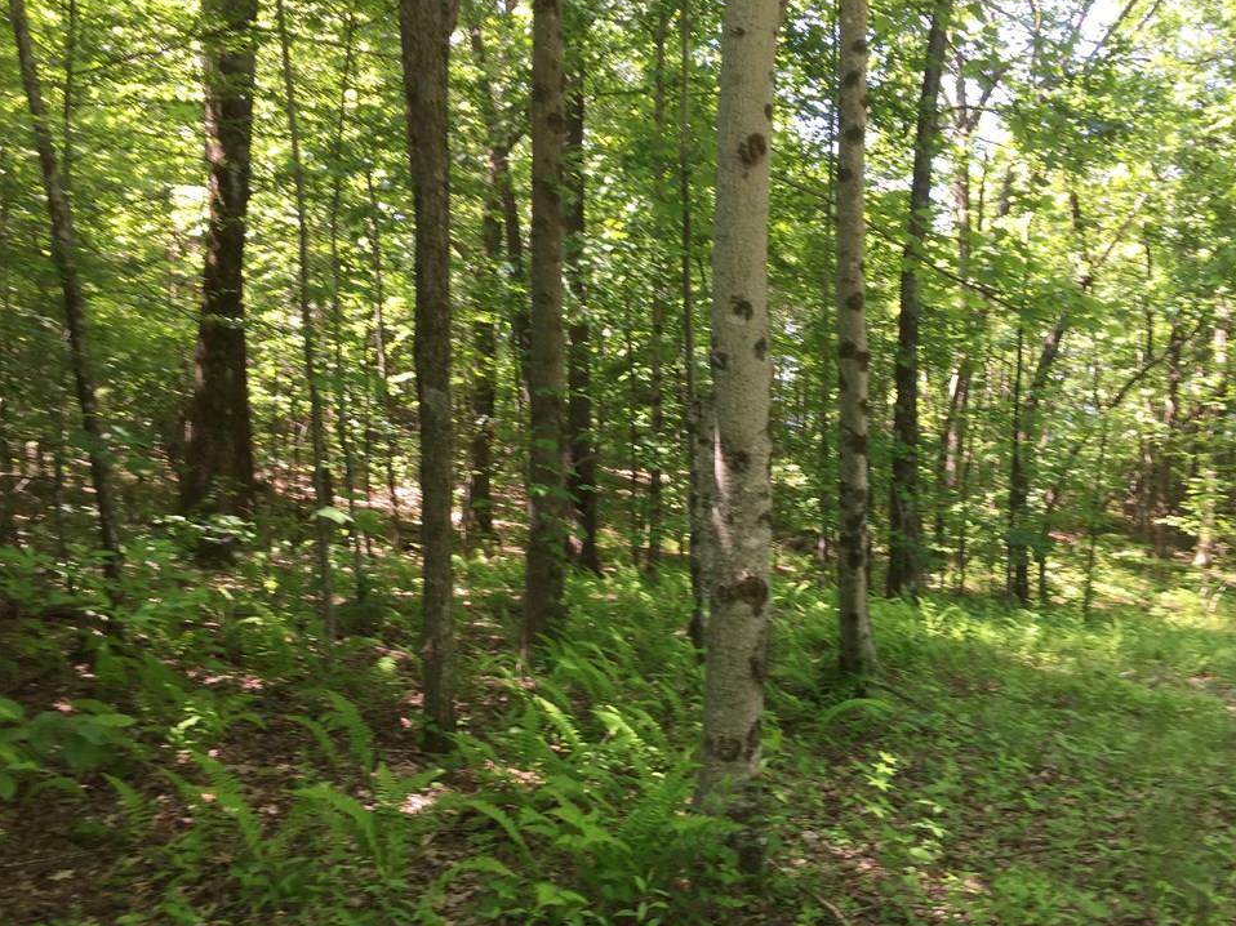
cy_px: 484
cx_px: 639
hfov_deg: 58.4
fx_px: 1107
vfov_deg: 45.4
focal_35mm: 31
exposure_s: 1/60
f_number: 2.2
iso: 32
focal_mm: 4.15
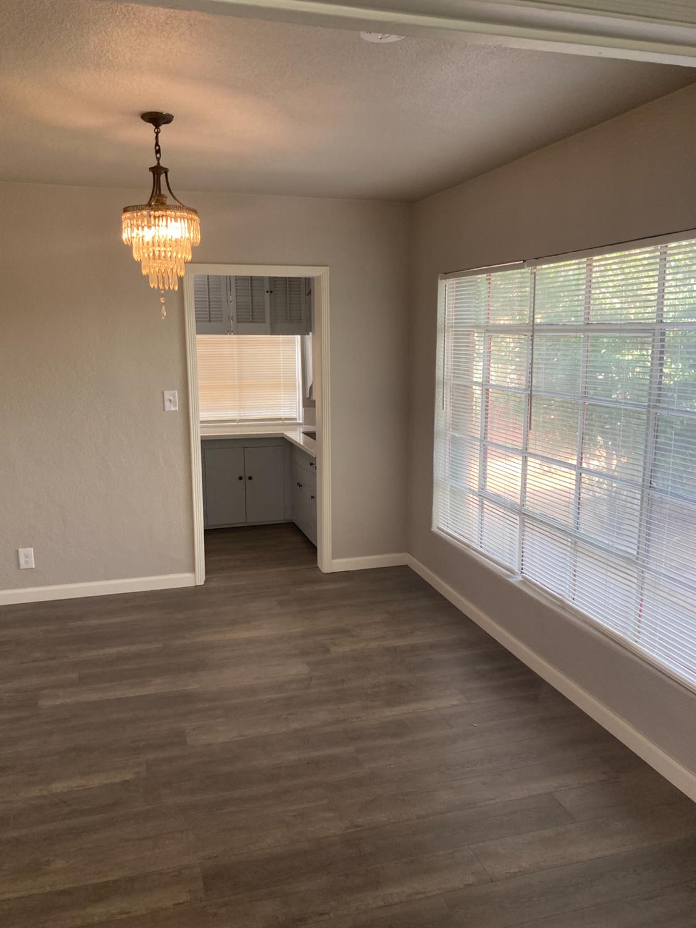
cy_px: 464
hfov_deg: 49.7
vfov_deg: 63.4
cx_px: 348
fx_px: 751
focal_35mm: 28
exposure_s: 1/60
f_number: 1.8
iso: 64
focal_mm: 3.99
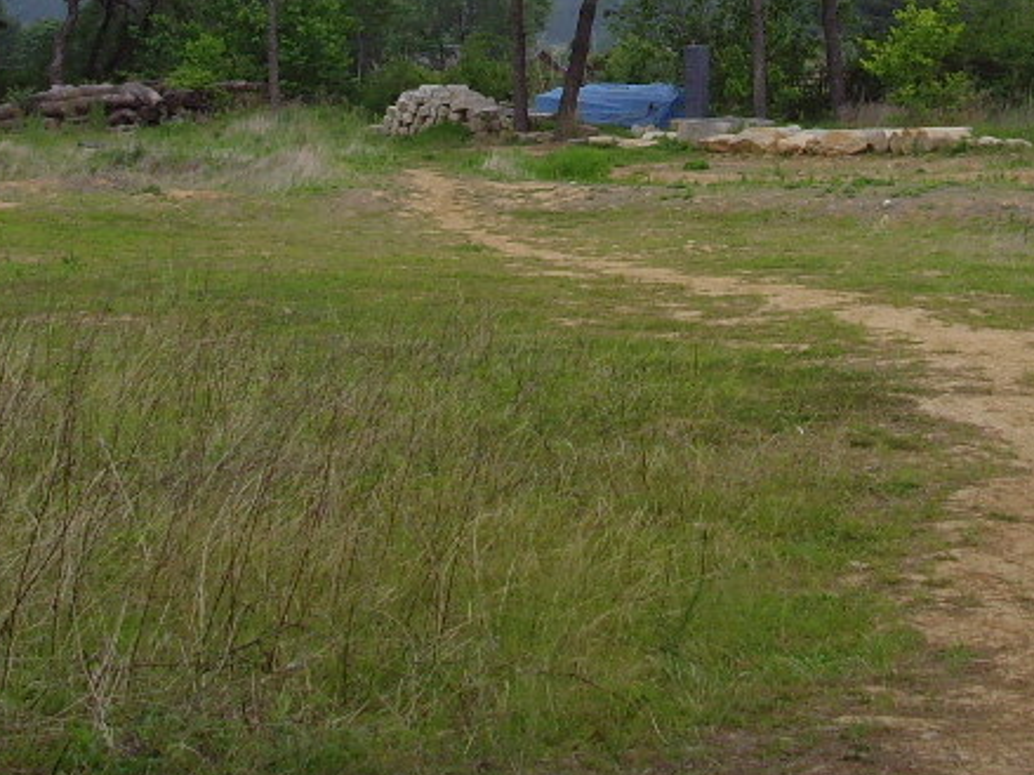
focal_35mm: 91
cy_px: -99
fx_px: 2717
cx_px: 648
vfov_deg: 15.7
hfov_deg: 21.5
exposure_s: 1/350
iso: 80
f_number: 6.3
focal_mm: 6.6
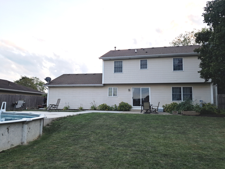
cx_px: 112
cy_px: 84
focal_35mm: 27
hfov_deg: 65.3
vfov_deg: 51.4
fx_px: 175
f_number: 1.8
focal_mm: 4
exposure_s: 1/173
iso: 50
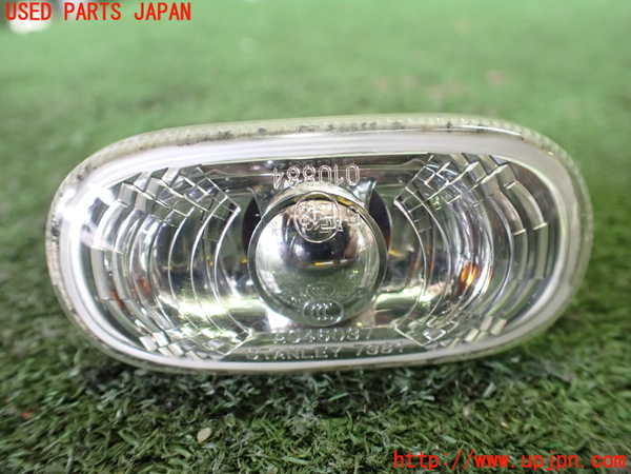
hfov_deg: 60.0
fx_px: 547
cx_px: 316
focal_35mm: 30
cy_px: 237
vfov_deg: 46.8
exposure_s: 1/50
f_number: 2.3
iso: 800
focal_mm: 5.4
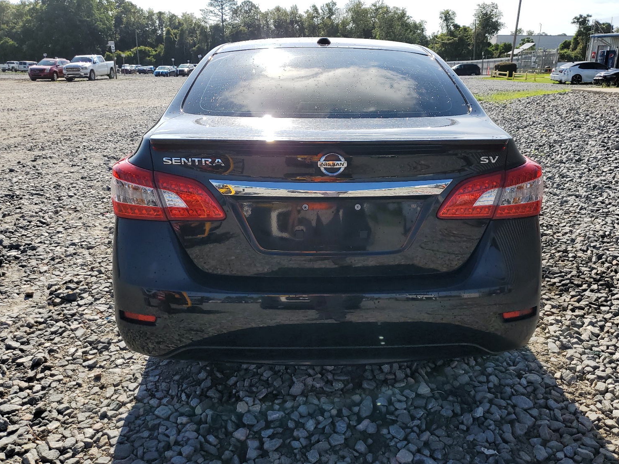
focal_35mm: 28
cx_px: 328
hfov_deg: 63.4
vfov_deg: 49.7
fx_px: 501
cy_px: 229
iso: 50
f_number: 1.5
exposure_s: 1/3333
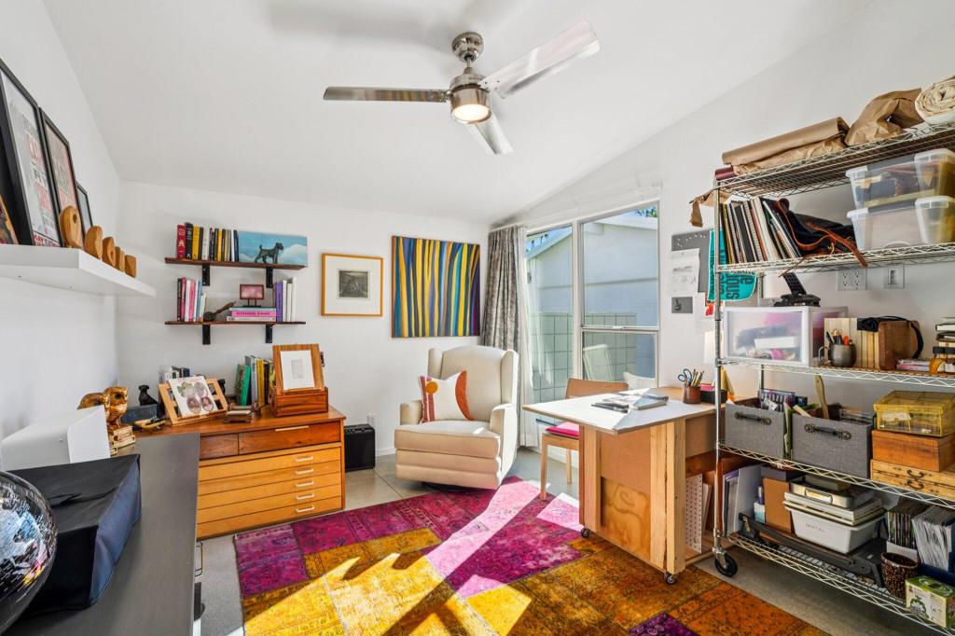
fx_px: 424
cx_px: 478
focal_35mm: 16
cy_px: 318
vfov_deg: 73.7
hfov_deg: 96.8
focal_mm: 16
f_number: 8
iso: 160
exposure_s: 1/30
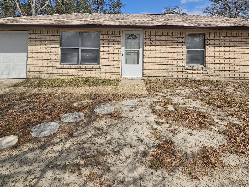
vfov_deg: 61.7
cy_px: 44
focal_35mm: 20
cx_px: 136
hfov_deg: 81.5
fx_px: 144
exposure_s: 1/3924
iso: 50
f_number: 2.2
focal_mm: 2.2
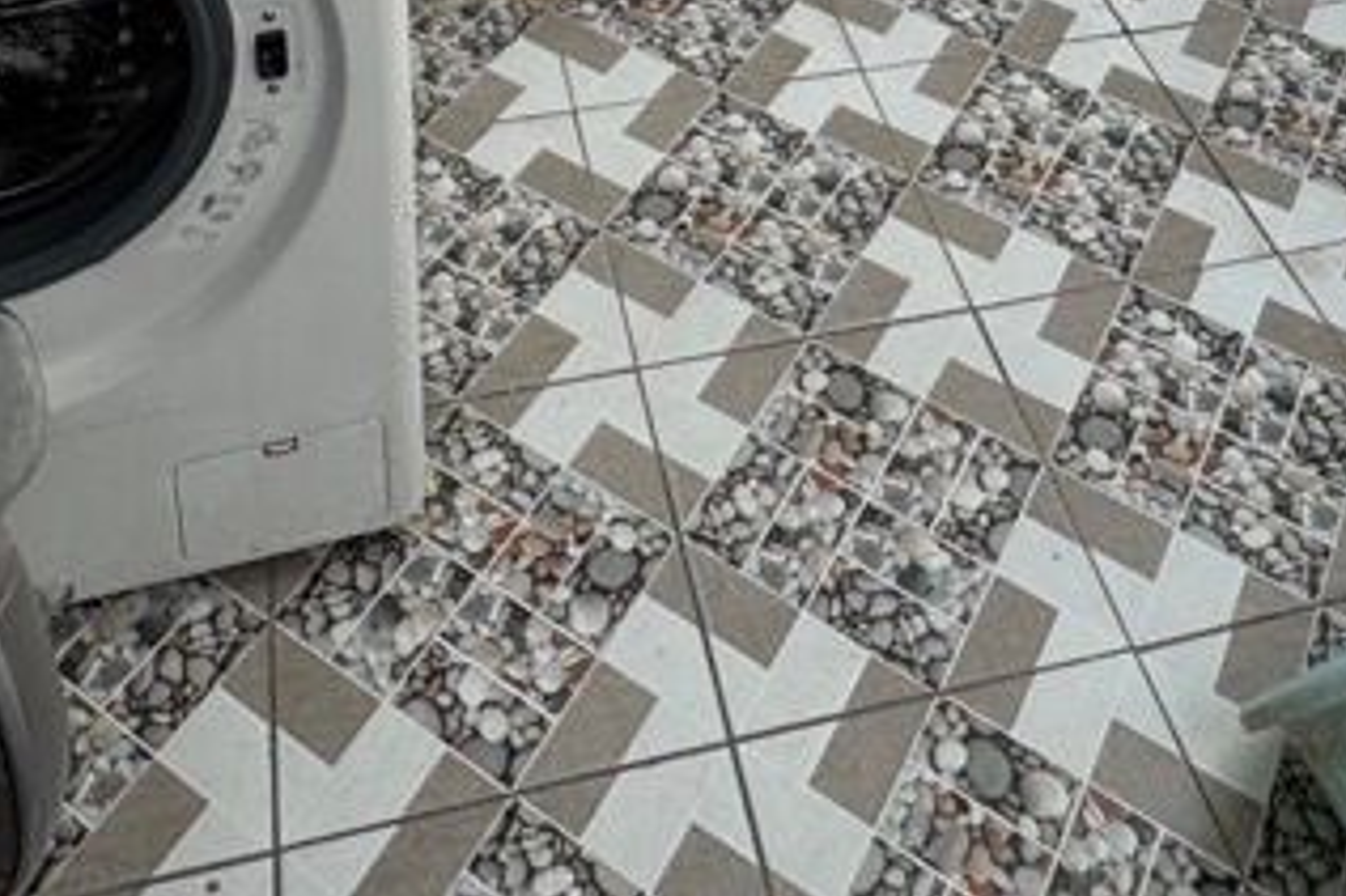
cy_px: -527
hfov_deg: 41.9
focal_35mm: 47
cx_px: 696
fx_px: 1756
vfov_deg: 22.3
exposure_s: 1/99
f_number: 2.2
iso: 40
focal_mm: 2.22
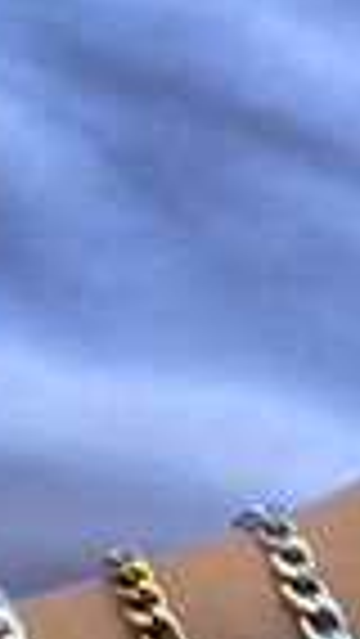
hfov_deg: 11.4
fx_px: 1797
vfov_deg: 18.9
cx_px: 261
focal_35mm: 106
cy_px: 790
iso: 32
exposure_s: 1/164
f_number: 1.6
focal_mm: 5.96
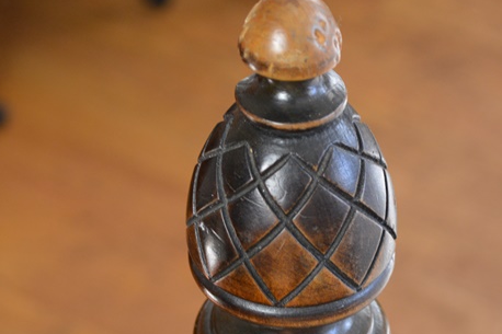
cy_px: 212
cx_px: 265
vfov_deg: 11.6
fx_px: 1645
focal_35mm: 118
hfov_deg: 17.4
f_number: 5.3
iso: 800
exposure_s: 1/50
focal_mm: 40
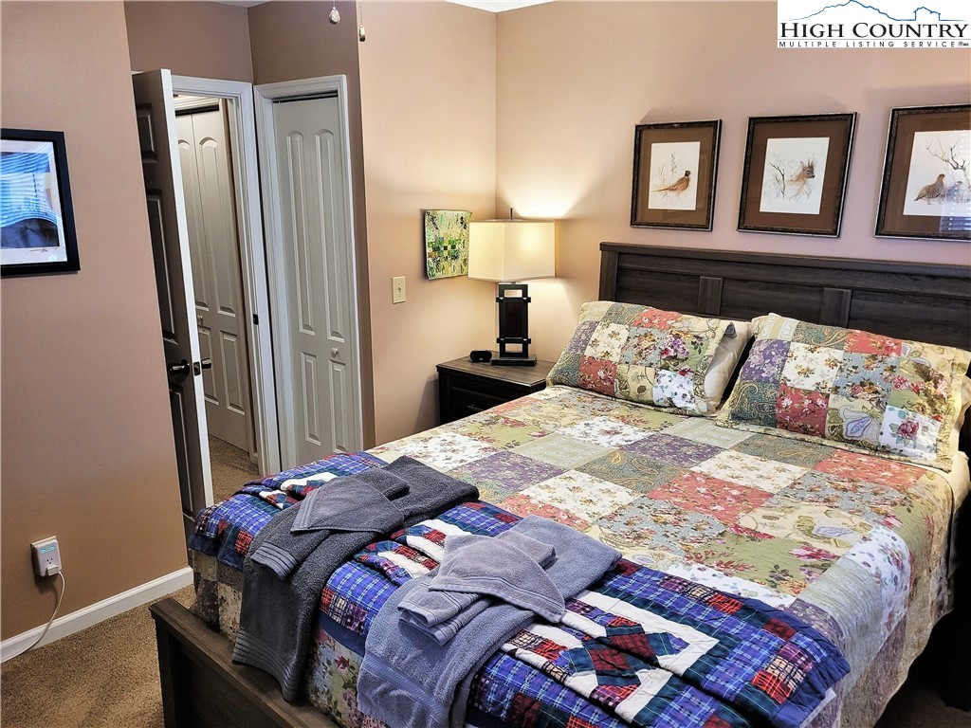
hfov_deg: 67.3
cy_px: 364
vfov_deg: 53.1
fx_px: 729
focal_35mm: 26
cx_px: 486
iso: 320
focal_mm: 5.4
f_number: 1.8
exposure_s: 1/120
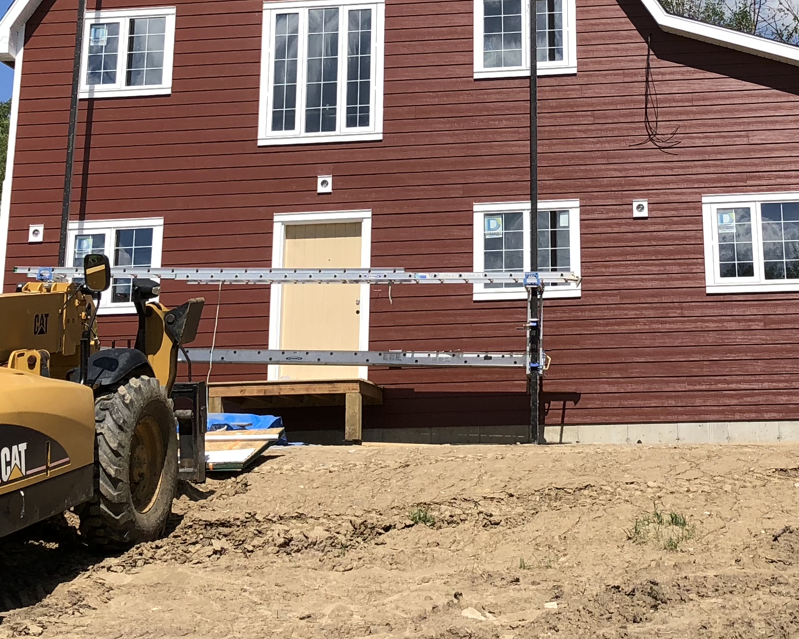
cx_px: 542
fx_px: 1702
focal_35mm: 72
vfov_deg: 20.6
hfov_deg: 26.2
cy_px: 6
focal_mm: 4
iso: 20
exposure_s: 1/1845
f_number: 1.8
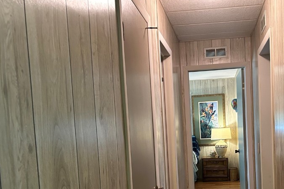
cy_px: 151
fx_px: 323
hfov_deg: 46.7
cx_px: 188
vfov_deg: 31.8
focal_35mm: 41
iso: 400
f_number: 1.5
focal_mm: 5.7
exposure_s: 1/60
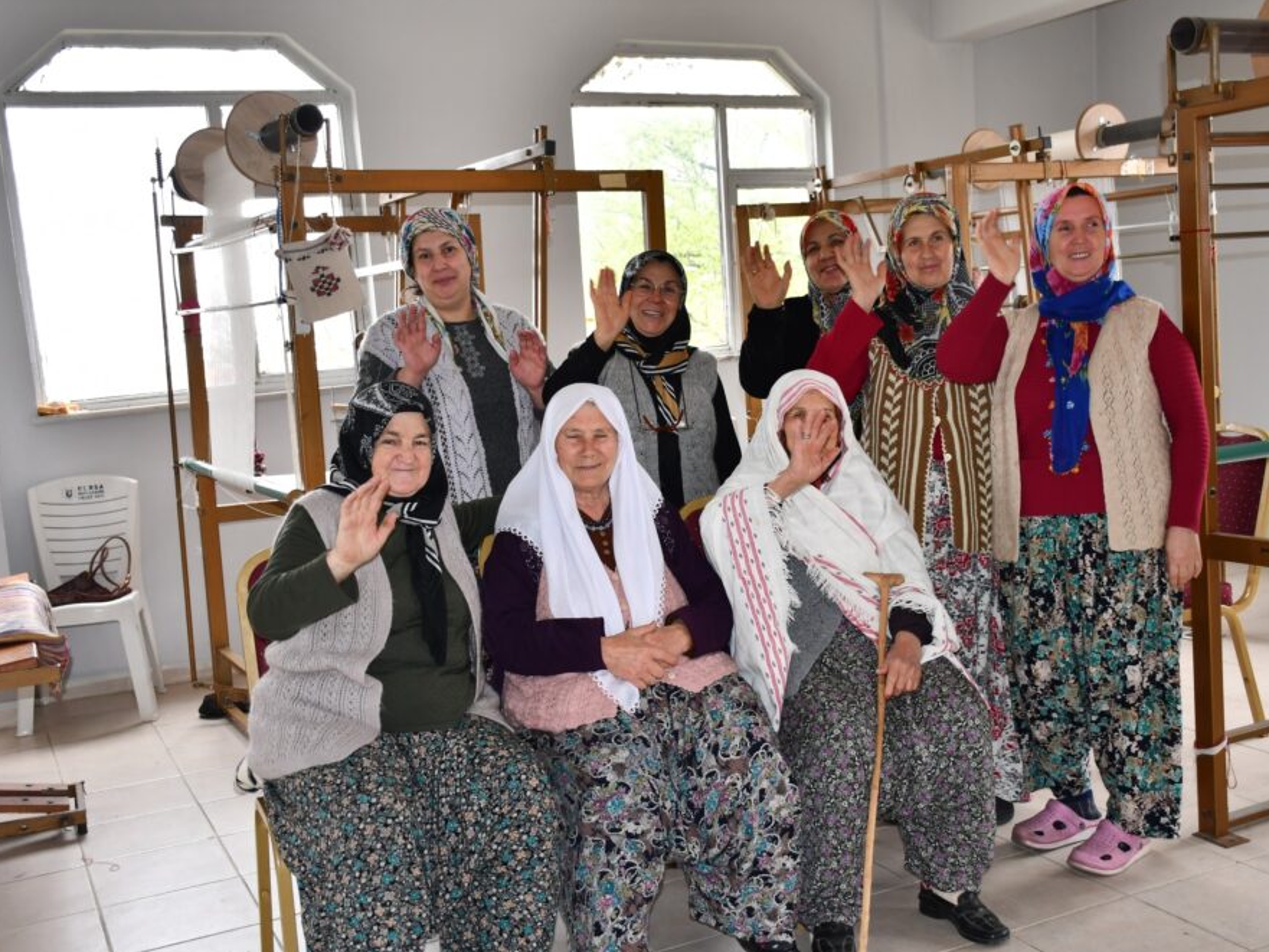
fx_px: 1393
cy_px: 486
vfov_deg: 37.7
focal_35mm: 38
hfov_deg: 48.9
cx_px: 683
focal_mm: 23
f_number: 3.8
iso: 400
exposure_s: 1/125
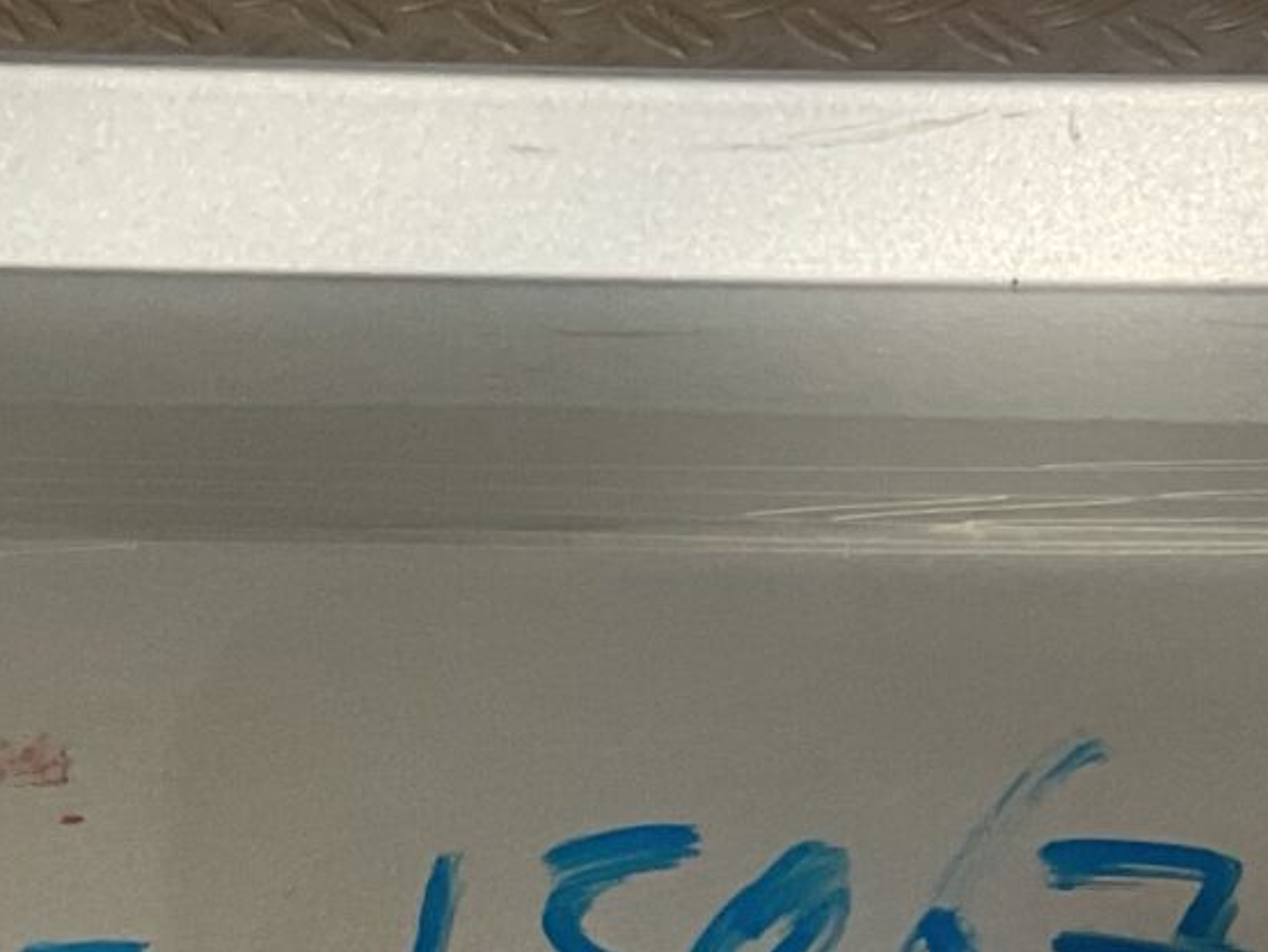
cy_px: 0
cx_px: 2504
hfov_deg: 12.9
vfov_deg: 11.0
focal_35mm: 134
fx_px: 4911
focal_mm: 3
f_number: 1.8
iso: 16
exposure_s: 1/1144
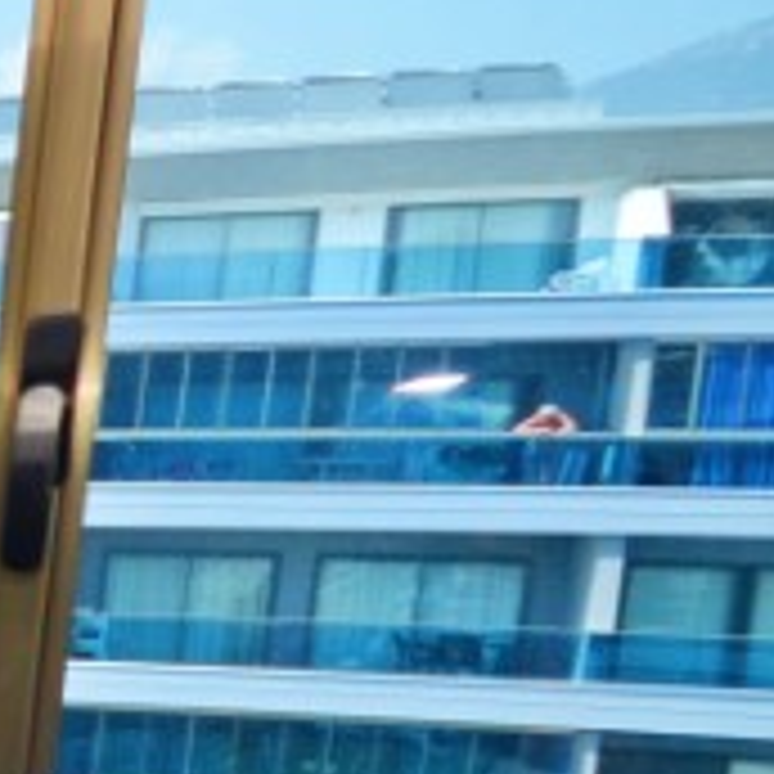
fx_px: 2176
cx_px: -1827
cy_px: 734
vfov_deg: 19.7
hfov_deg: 10.1
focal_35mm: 86
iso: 100
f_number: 5.6
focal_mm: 10
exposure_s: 1/125
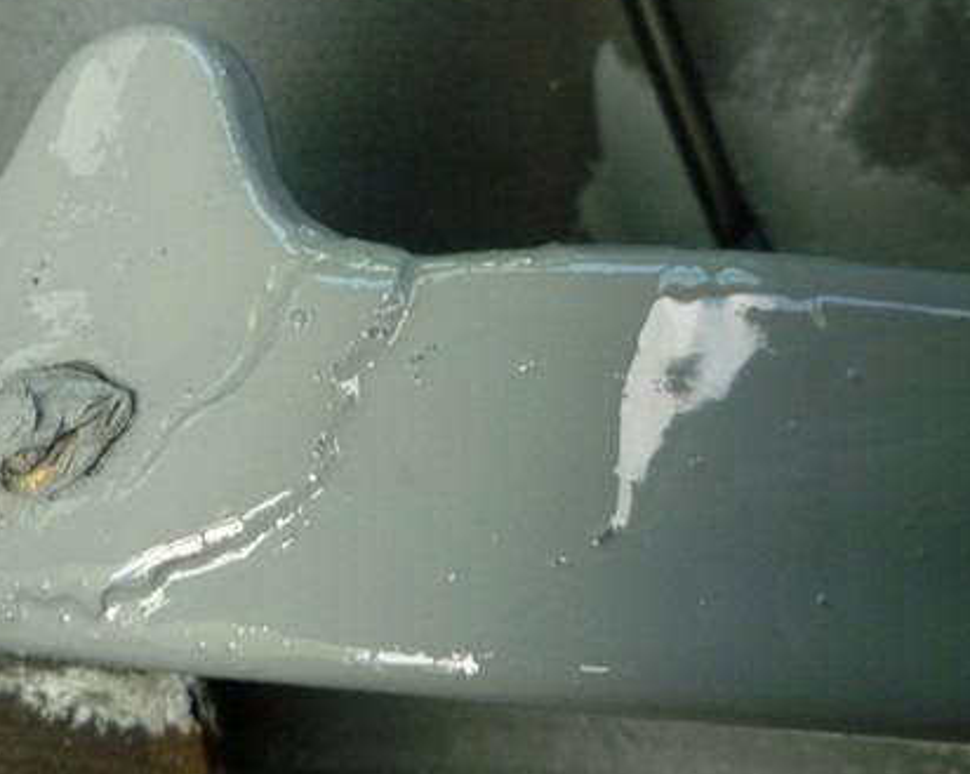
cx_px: 283
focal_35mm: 44
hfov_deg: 41.2
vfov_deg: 34.0
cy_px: 303
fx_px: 1262
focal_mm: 5.2
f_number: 3.3
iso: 160
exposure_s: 1/100
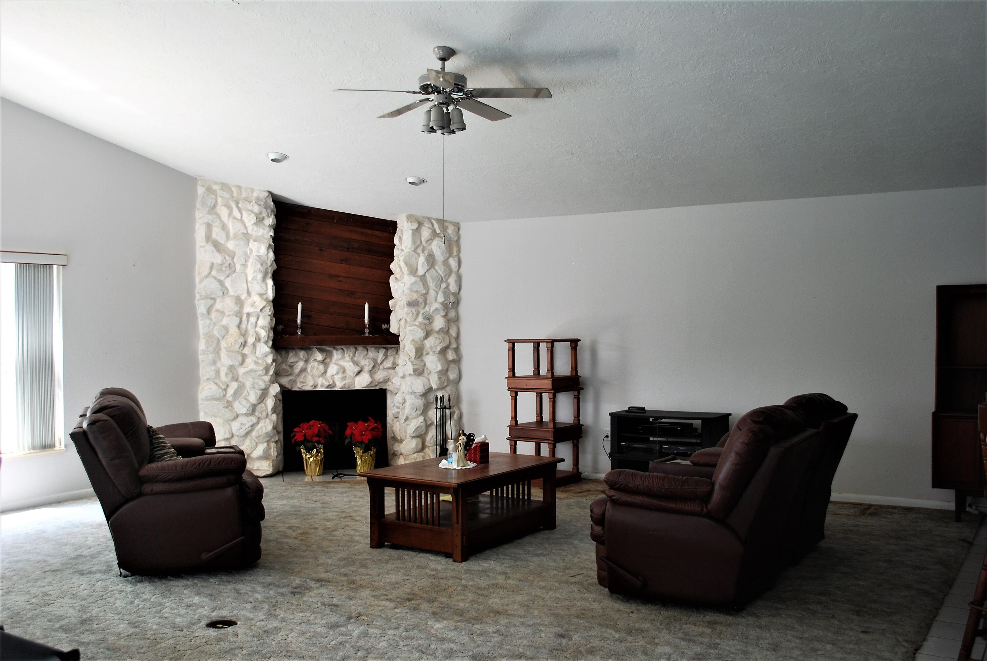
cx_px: 494
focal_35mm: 33
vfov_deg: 40.1
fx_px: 906
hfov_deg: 57.2
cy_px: 330
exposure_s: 1/40
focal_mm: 22
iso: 200
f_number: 4
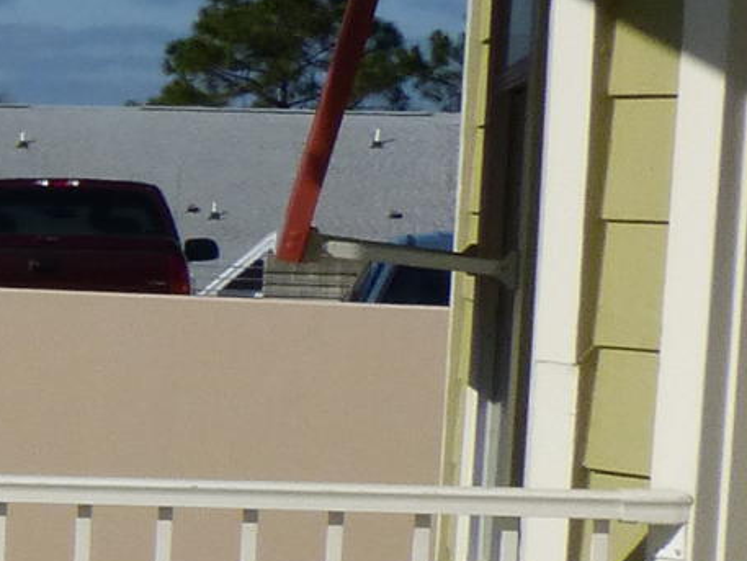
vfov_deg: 9.0
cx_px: -1535
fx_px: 3540
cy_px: 411
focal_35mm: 164
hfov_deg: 9.4
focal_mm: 4.5
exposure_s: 1/1600
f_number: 4.5
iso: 100
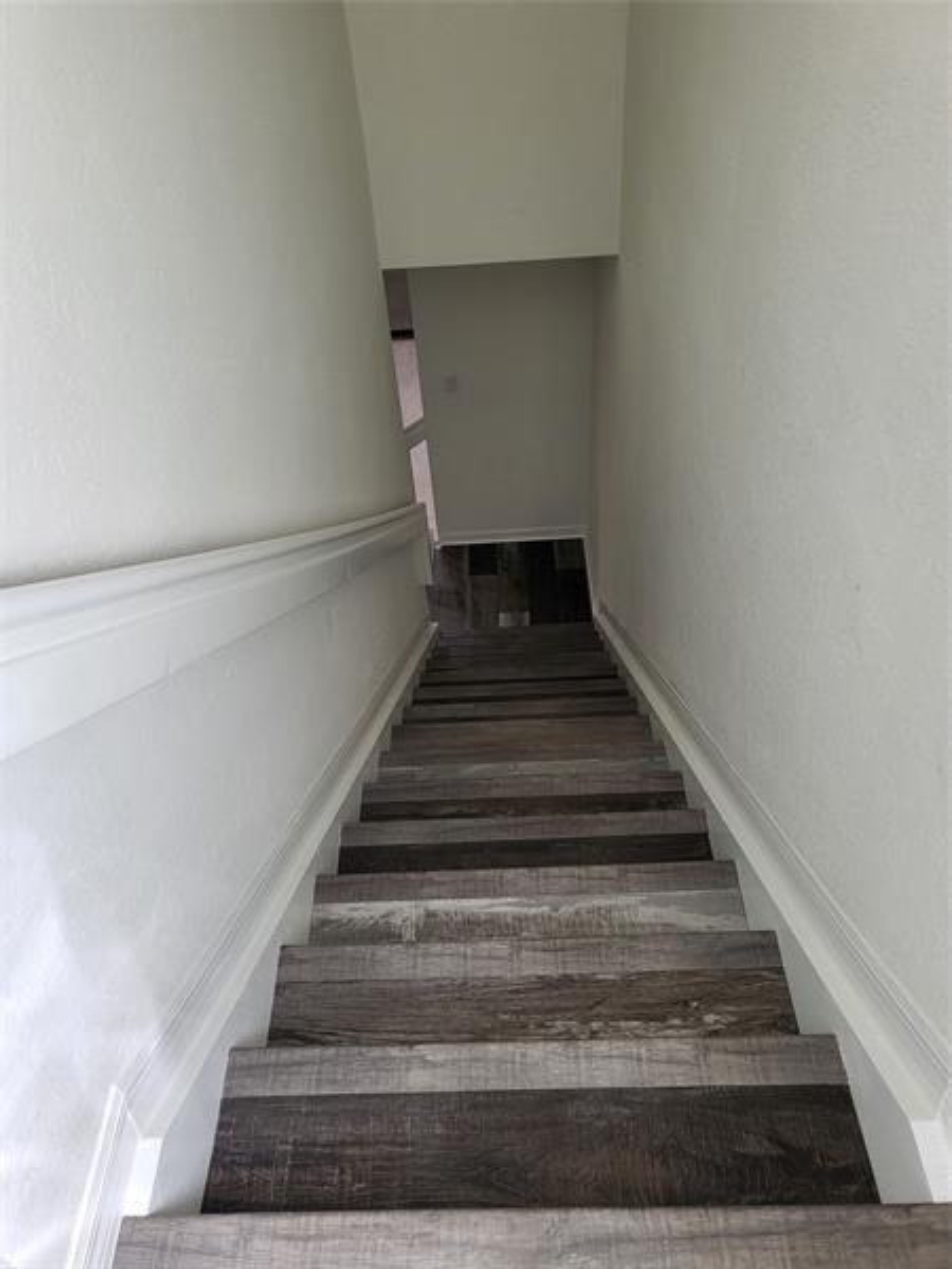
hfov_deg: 53.1
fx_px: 953
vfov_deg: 67.3
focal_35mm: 26
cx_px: 476
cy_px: 634
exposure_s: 1/120
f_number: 1.8
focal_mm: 4.25
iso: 125
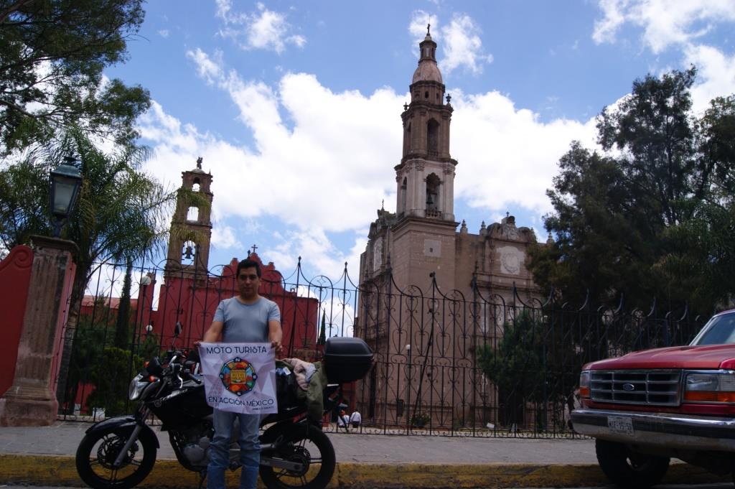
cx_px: 368
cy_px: 244
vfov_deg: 43.5
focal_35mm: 30
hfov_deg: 62.0
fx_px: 612
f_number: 10
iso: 100
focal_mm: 20
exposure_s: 1/125
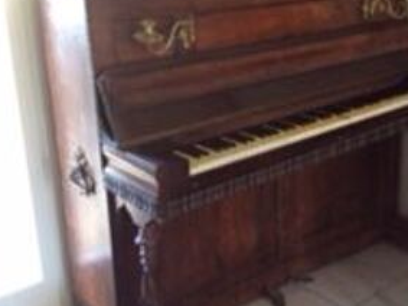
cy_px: 157
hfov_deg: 33.7
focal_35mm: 56
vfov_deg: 26.1
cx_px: 304
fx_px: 660
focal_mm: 3.3
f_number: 2.4
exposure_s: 1/24
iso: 160
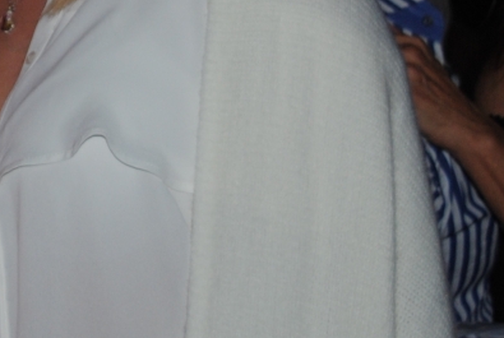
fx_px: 2061
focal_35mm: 147
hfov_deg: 13.5
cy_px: -7
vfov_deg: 9.3
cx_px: -108
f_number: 4
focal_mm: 25
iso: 200
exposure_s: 1/60
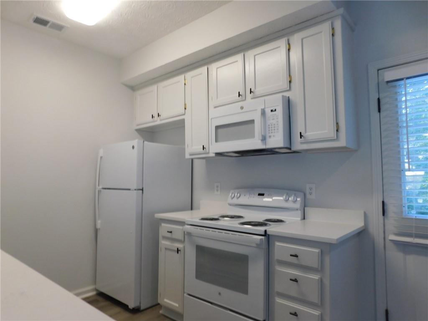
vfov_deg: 58.9
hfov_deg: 73.9
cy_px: 160
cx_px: 214
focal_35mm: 23
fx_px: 284
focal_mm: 4
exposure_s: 1/30
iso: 125
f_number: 3
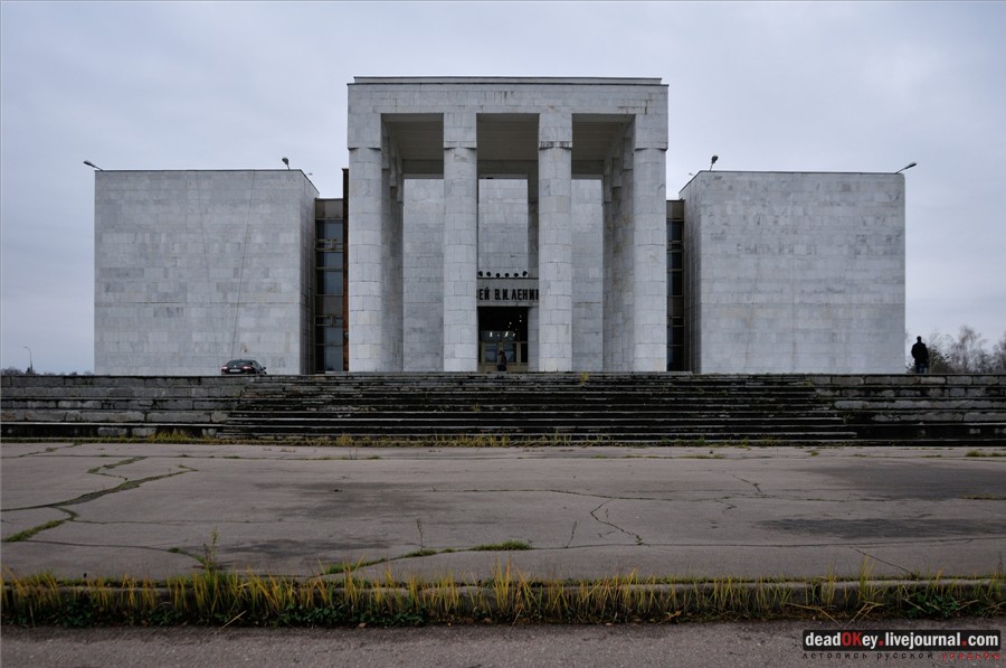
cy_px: 334
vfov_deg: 36.8
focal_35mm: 36
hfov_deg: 53.2
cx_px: 503
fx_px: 1004
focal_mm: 24
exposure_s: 1/320
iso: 320
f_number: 6.3
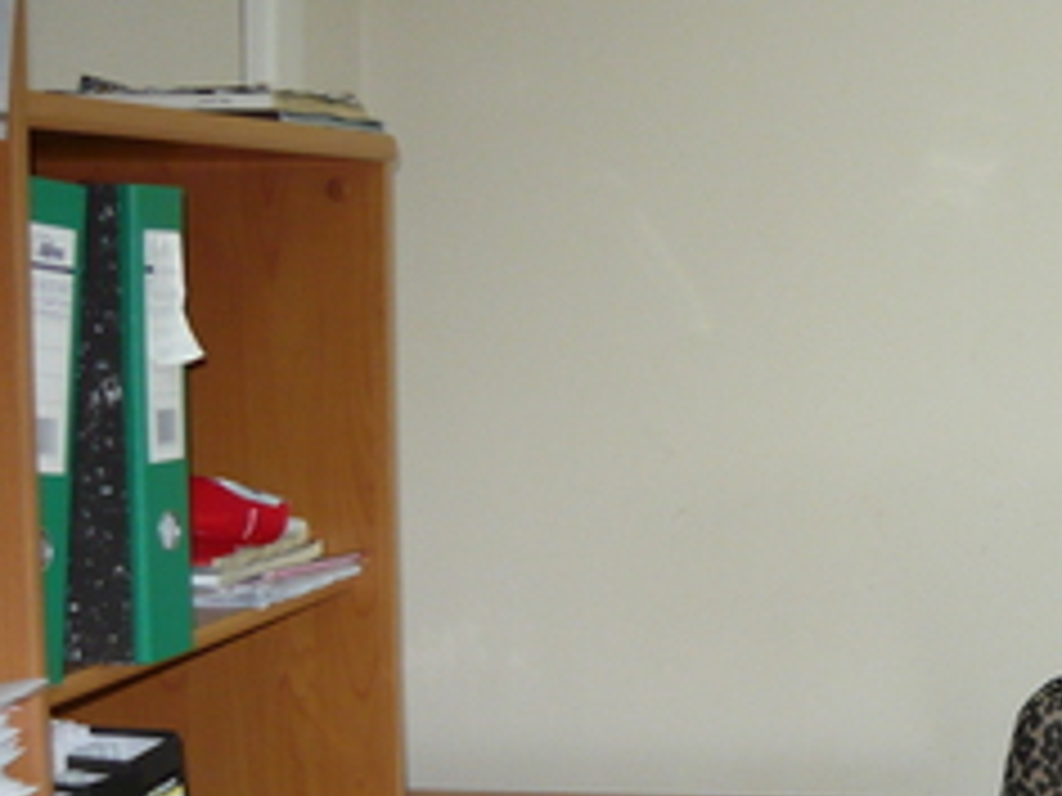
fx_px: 2362
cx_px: 1220
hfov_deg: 23.5
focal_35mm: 77
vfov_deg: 19.0
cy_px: 578
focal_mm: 5.5
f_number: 2.8
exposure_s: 1/30
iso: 160
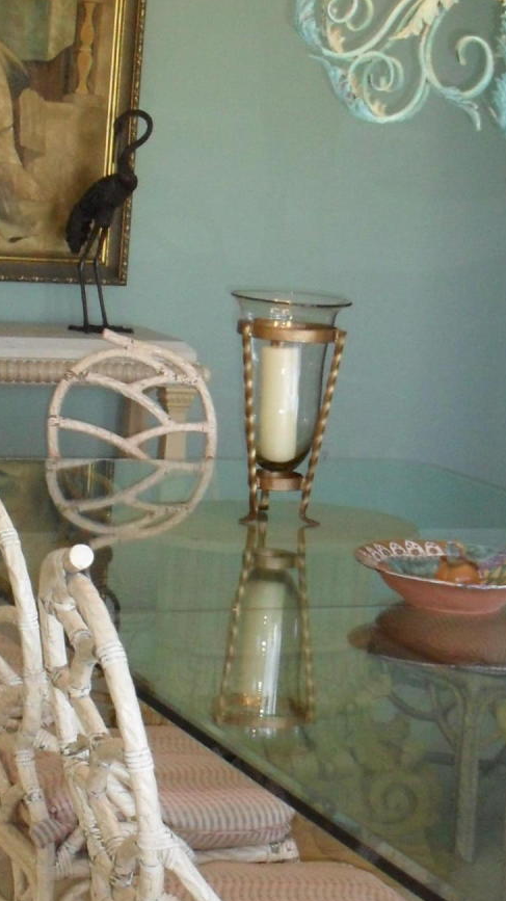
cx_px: 337
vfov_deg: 24.2
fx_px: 2101
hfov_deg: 13.7
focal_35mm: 88
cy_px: 523
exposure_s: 1/45
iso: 200
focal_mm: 6.3
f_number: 3.2
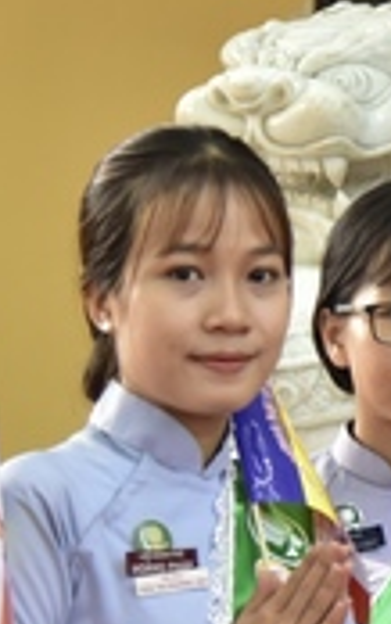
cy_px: 484
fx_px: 4017
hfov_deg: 5.5
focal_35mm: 236
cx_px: 685
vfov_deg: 8.9
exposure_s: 1/40
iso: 800
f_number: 4
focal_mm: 62
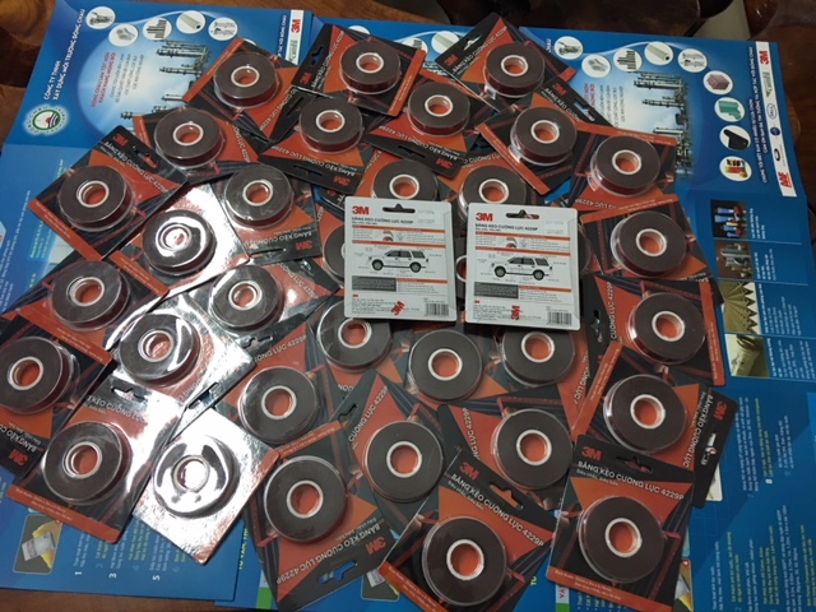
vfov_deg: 48.2
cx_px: 408
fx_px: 684
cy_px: 306
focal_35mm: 29
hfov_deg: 61.7
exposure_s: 1/17
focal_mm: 4.15
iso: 100
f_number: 2.2
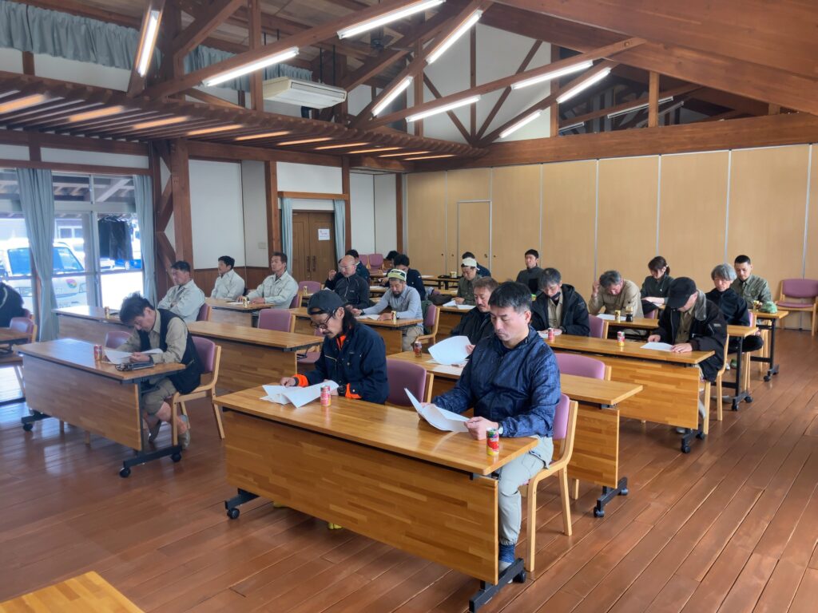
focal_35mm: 28
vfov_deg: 49.7
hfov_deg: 63.4
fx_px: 662
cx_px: 409
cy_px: 306
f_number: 1.8
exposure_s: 1/60
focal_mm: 3.99
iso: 50
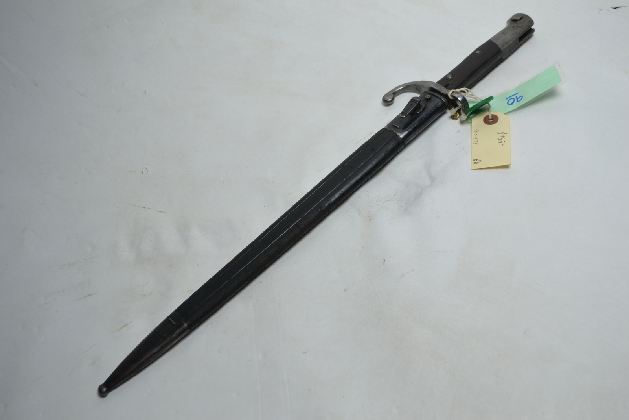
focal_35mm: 39
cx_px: 314
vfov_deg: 34.2
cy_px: 210
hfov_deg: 49.5
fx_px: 681
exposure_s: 1/25
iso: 400
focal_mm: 26
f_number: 4.2
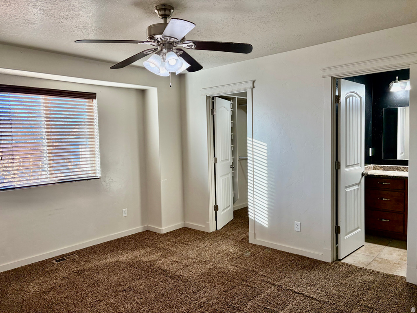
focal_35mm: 26
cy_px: 156
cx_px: 208
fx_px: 313
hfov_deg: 67.3
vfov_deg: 53.1
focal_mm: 5.96
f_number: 1.6
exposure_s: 1/163
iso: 125
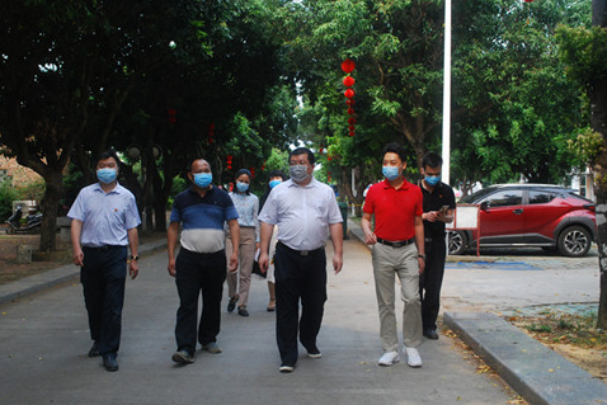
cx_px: 293
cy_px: 196
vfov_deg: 29.6
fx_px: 768
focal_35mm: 46
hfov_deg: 43.1
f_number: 9
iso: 800
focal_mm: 29
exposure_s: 1/320
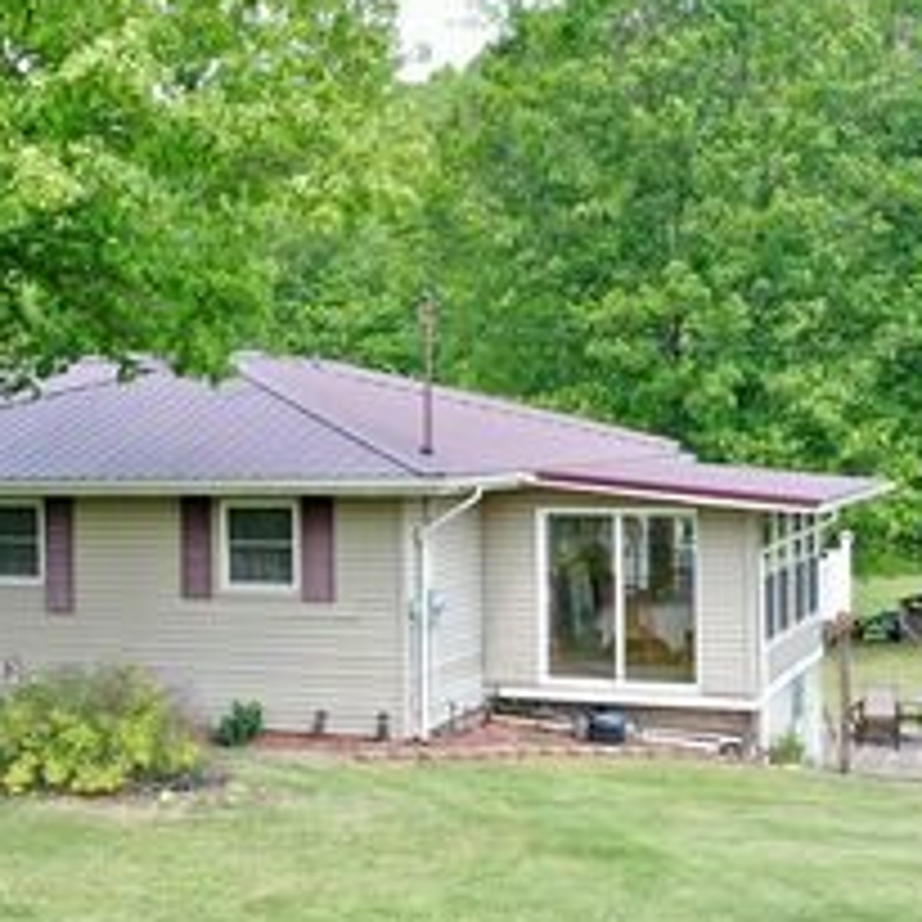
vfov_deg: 29.6
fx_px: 1748
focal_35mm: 58
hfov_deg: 29.1
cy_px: 474
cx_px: 238
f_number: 4.5
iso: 100
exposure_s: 1/120
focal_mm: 10.26
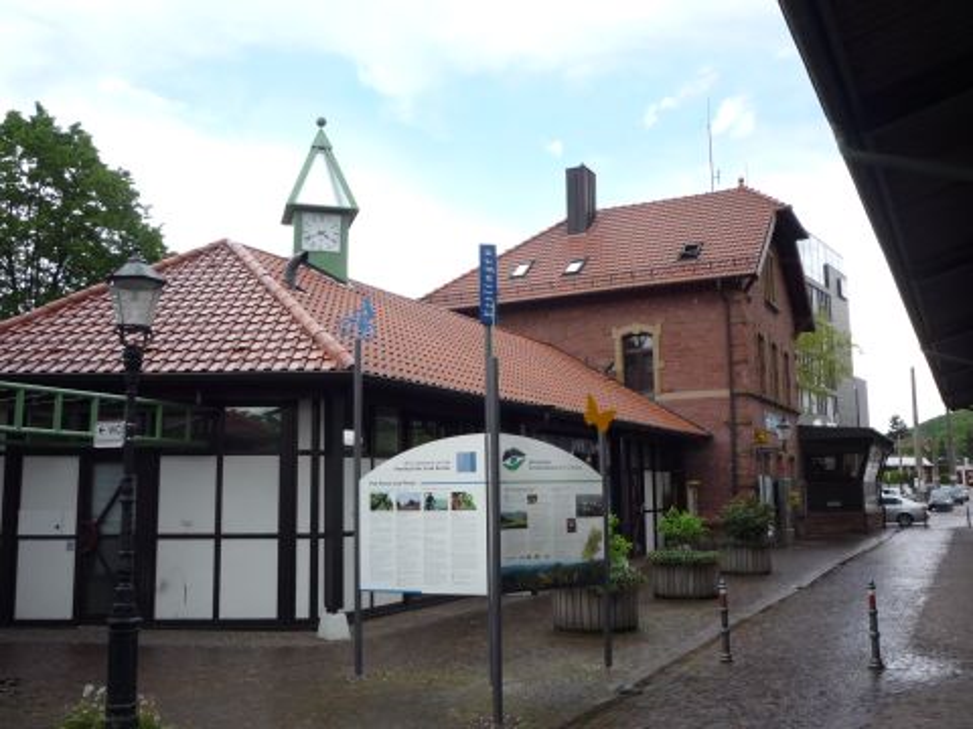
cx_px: 486
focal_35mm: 32
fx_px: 899
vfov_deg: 44.2
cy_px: 364
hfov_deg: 56.8
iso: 100
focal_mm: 5.2
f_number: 4
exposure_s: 1/200
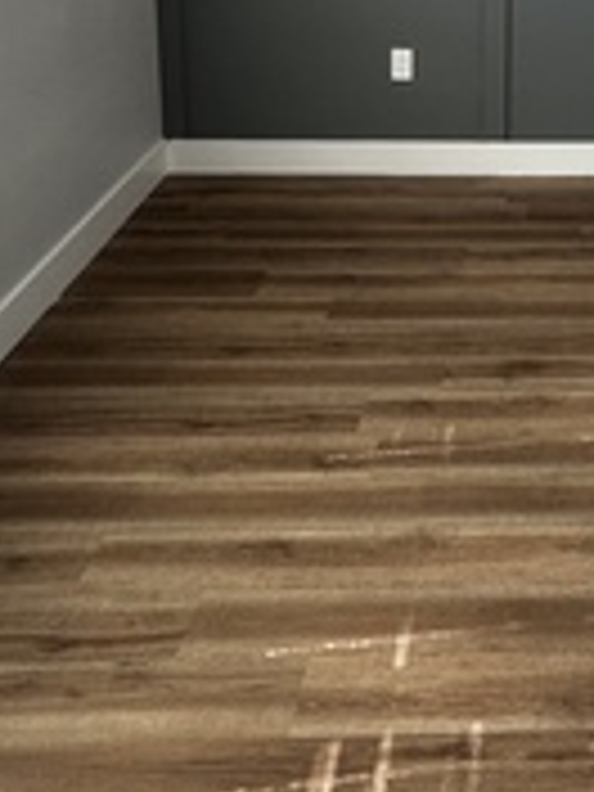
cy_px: -50
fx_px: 1167
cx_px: 639
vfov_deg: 33.4
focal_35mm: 51
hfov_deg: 26.5
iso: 80
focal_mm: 2.22
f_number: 2.2
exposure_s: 1/120
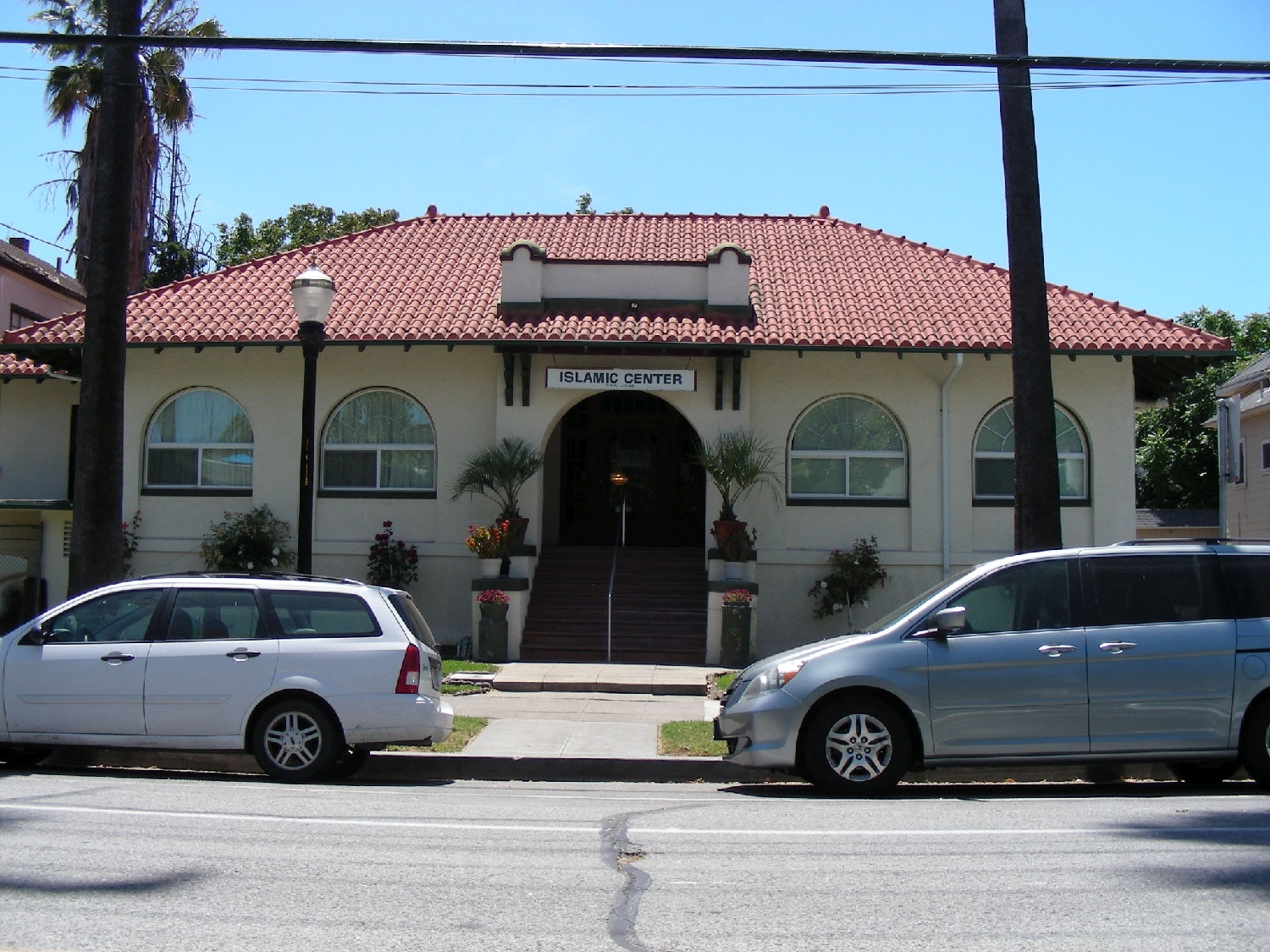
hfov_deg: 49.0
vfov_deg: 37.7
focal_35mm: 38
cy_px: 476
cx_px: 635
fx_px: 1394
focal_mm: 6.3
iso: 50
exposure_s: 1/394
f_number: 4
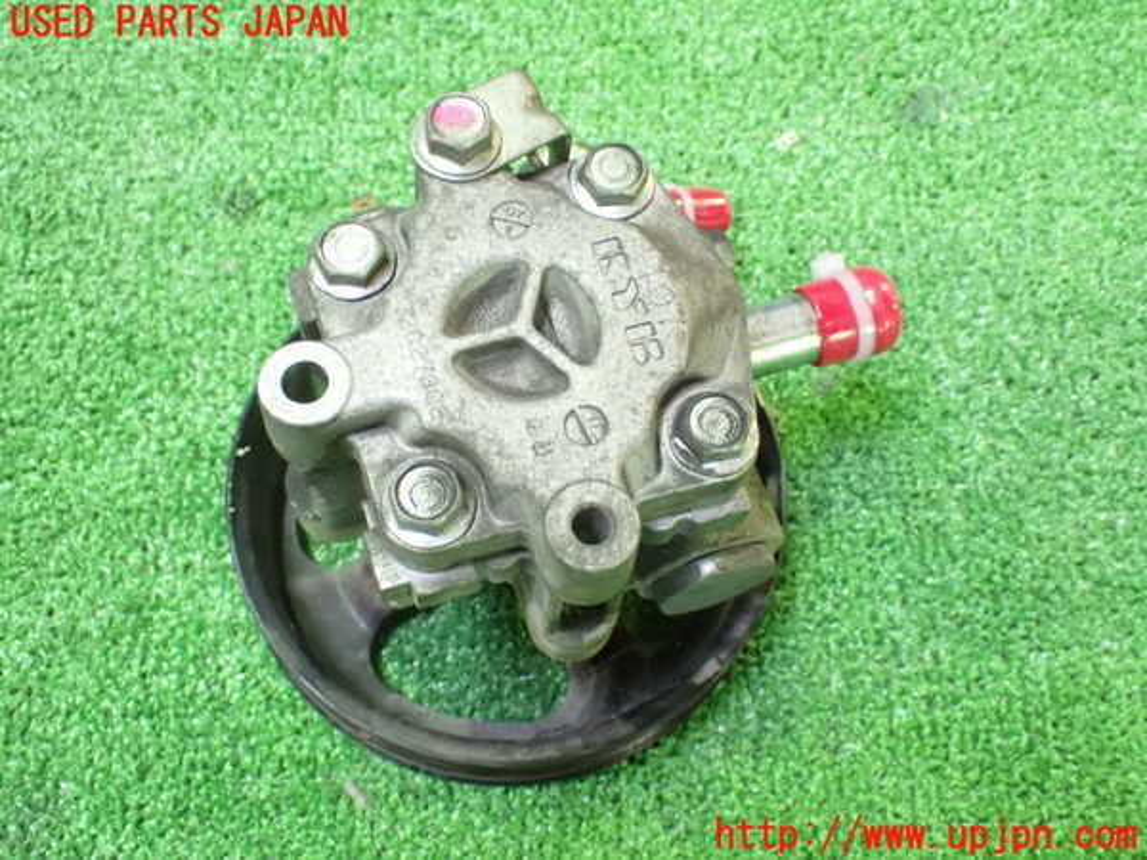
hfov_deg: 45.8
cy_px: 430
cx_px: 574
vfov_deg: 35.1
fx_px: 1359
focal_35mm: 41
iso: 1600
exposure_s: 1/40
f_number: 2.8
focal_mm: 7.31
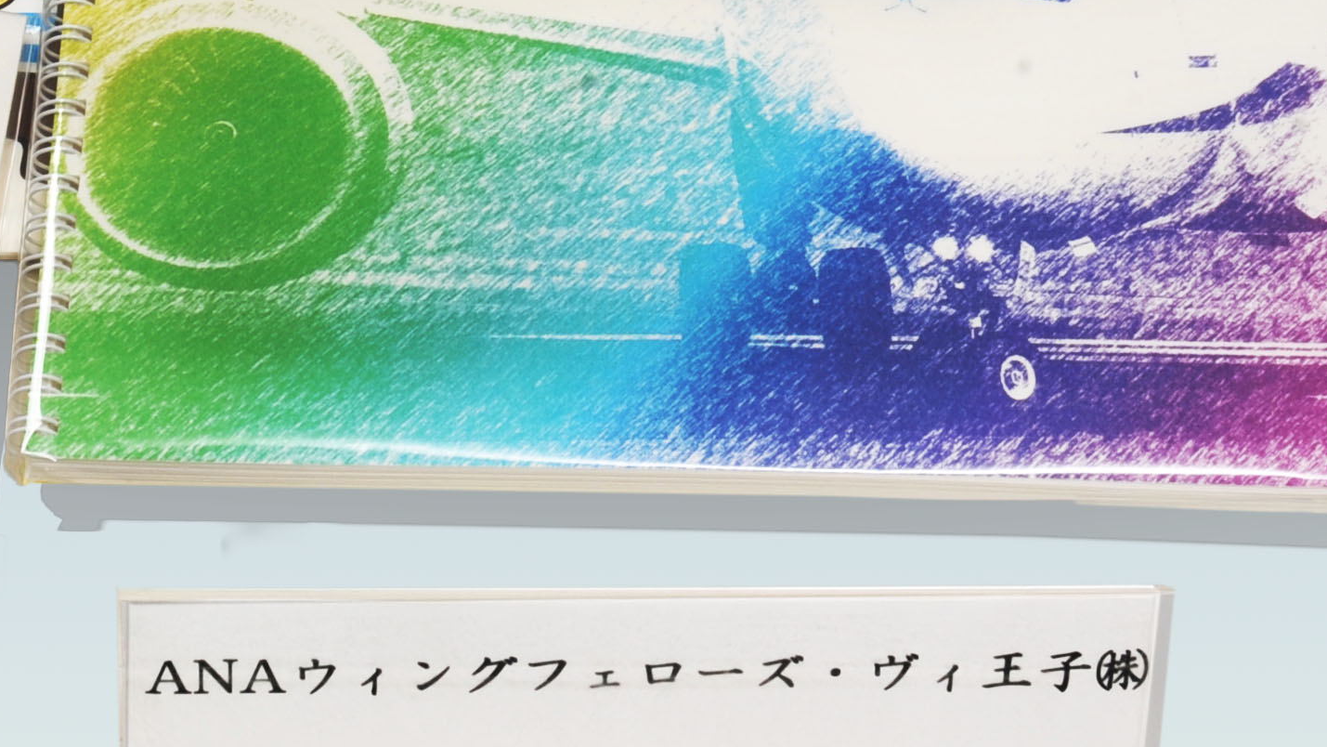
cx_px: 582
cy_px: -218
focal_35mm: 131
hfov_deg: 16.4
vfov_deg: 9.1
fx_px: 4610
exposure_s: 1/100
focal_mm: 42
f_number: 16
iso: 200
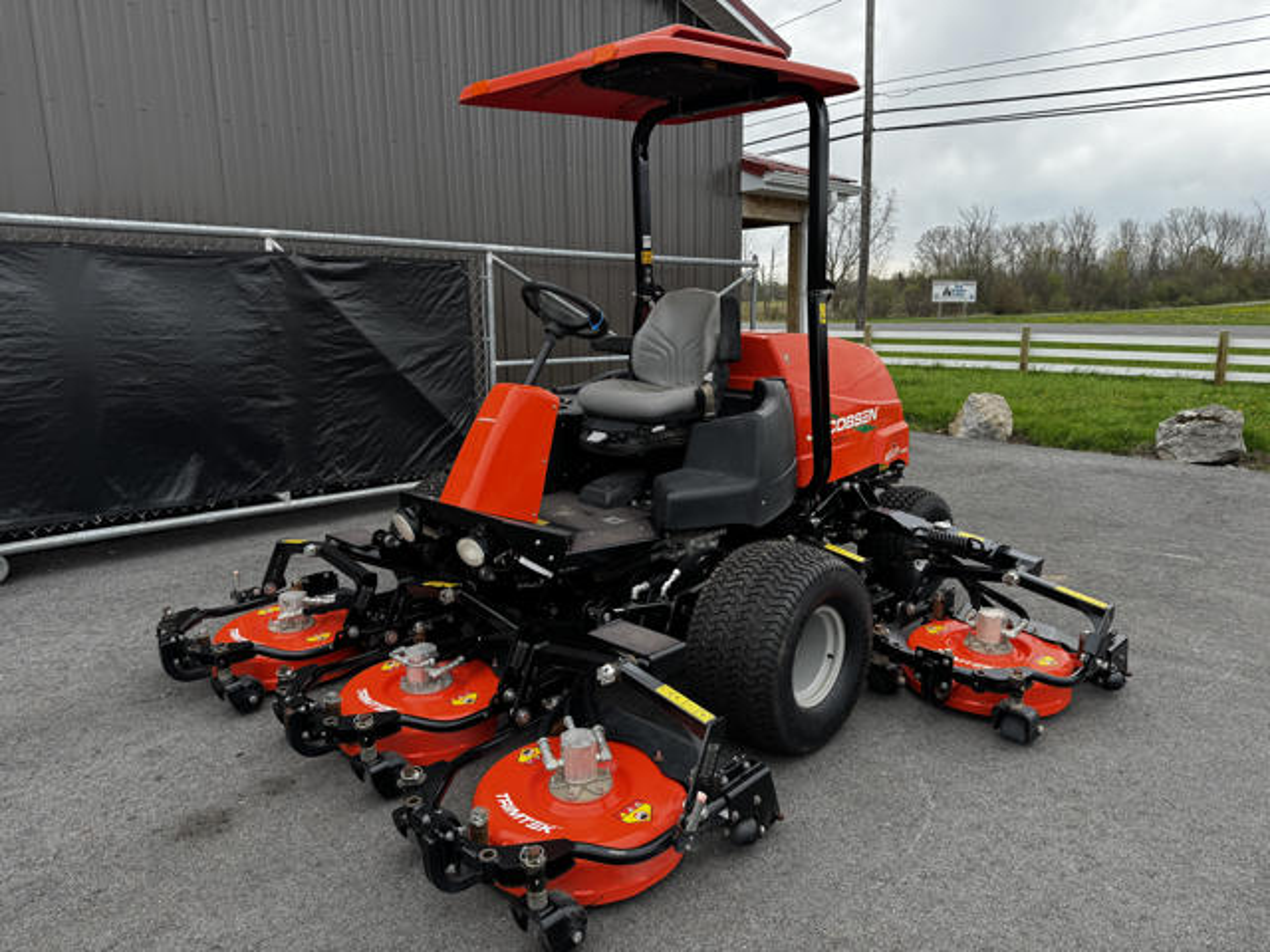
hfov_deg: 71.6
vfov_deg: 56.8
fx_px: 881
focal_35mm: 24
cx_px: 635
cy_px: 476
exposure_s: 1/162
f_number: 1.78
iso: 80
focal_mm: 6.76
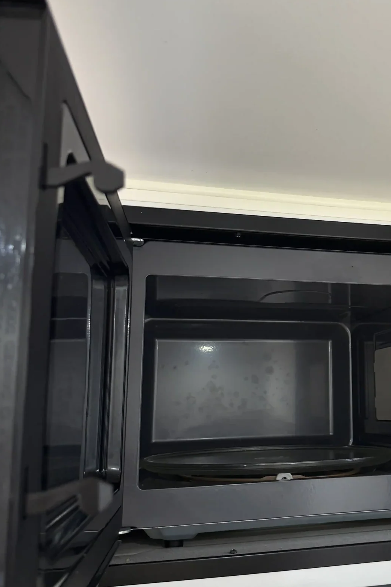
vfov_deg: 47.4
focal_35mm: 41
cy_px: 288
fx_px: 668
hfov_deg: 31.0
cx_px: 359
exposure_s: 1/60
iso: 200
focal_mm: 6.8
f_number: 1.8
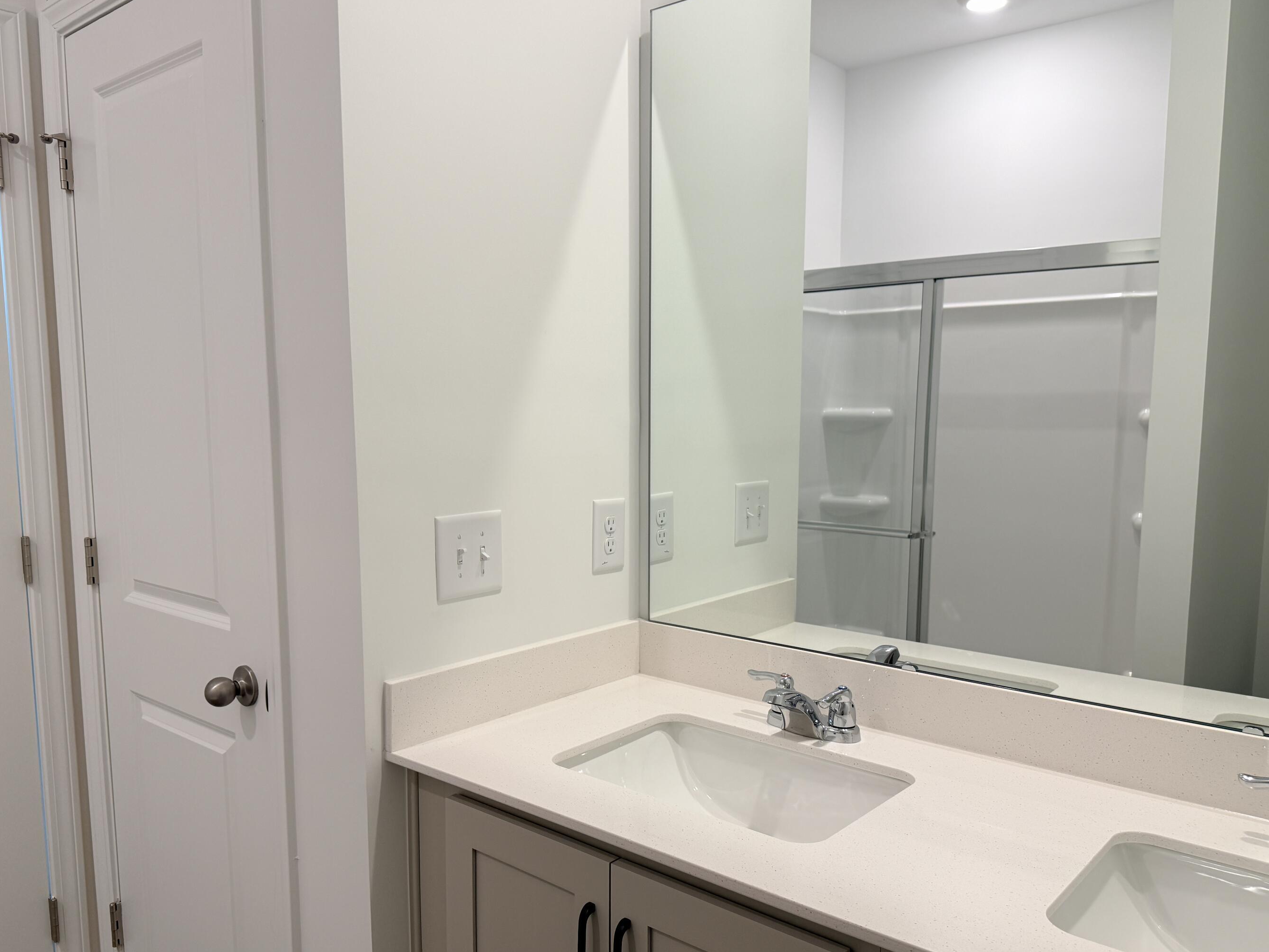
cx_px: 629
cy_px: 524
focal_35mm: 27
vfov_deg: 51.3
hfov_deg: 65.3
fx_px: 990
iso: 100
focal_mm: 6.76
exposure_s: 1/120
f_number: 1.78
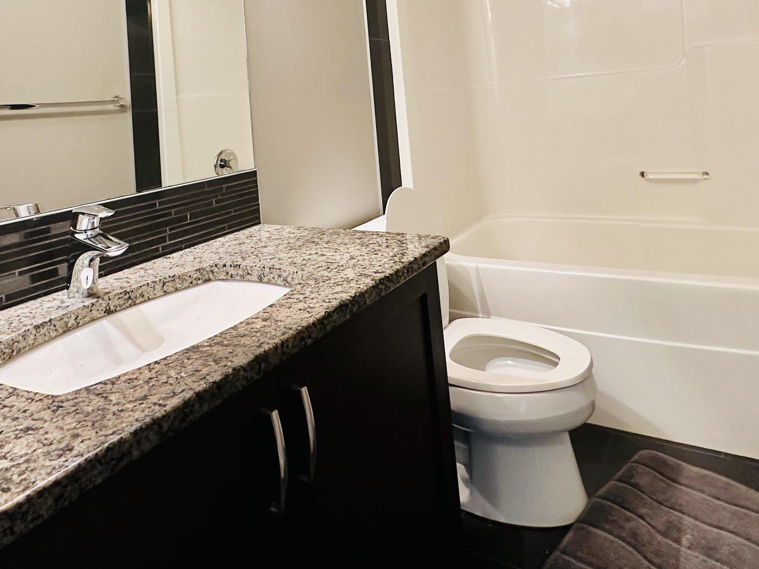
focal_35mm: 25
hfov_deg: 69.4
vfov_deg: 50.0
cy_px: 79
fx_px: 548
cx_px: 391
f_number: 2.2
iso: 400
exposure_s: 1/60
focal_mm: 2.22
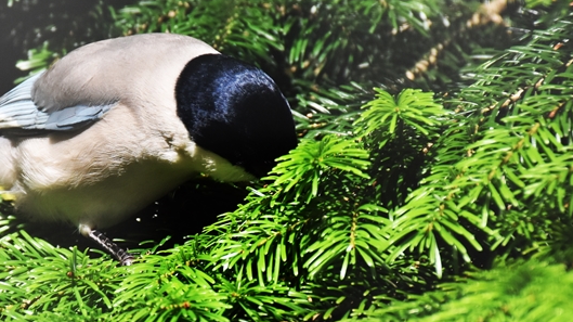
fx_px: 6470
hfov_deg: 5.1
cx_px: 162
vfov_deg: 2.8
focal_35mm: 426
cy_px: 183
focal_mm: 140
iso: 800
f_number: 5.6
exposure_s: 1/800
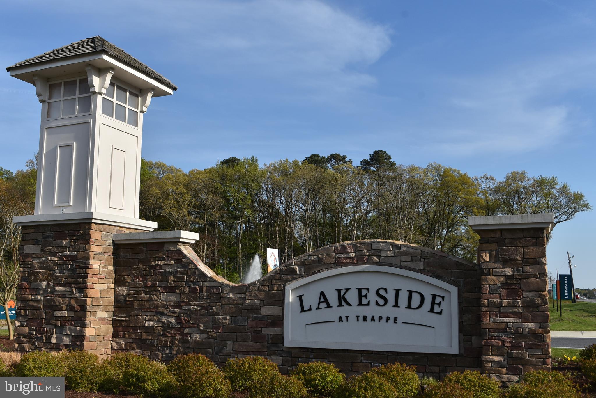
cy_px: 199
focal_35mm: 36
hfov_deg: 53.1
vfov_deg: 36.9
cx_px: 298
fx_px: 596
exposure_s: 1/500
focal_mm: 24
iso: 140
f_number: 8
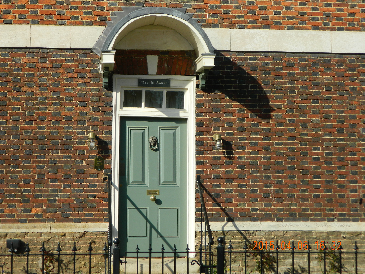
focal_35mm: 84
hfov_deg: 23.3
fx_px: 886
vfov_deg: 17.6
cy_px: 137
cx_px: 182
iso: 80
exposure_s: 1/640
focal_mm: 15.1
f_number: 4.2
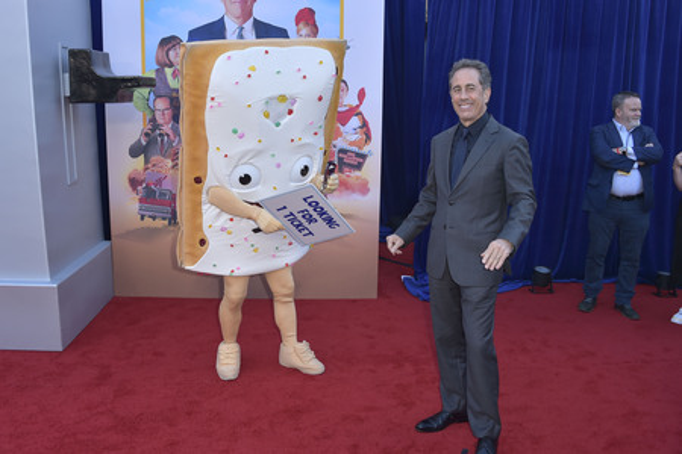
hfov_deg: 65.5
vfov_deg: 46.4
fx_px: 530
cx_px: 341
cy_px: 227
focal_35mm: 28
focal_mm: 28
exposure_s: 1/250
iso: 320
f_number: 6.3
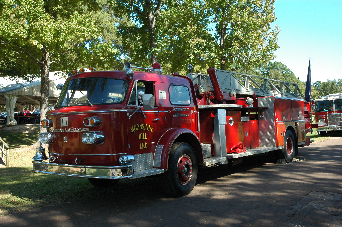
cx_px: 171
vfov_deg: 33.0
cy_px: 114
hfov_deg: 48.0
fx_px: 384
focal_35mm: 40
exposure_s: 1/200
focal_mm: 27
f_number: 10
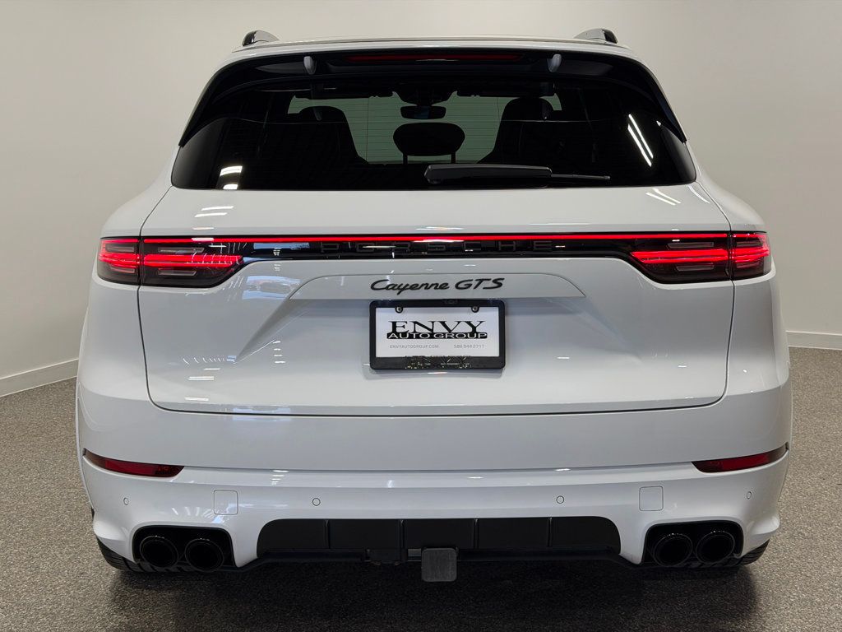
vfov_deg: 30.3
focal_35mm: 48
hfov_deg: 39.7
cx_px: 421
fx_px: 1168
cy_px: 316
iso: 64
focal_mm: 6.76
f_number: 1.78
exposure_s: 1/382
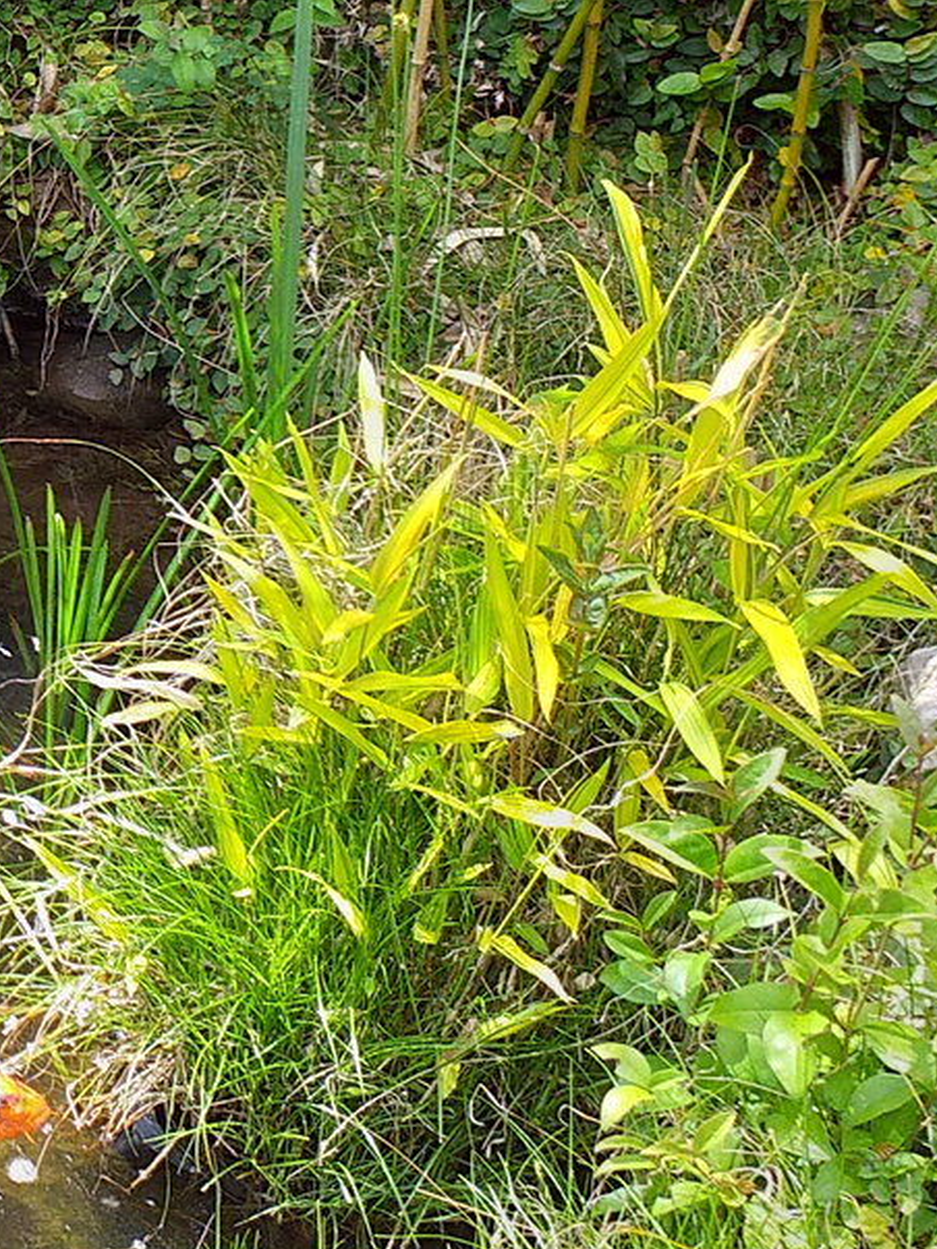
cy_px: 263
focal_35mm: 69
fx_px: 2491
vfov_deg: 27.6
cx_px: -591
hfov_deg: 18.2
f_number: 1.9
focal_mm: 3.6
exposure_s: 1/201
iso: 40
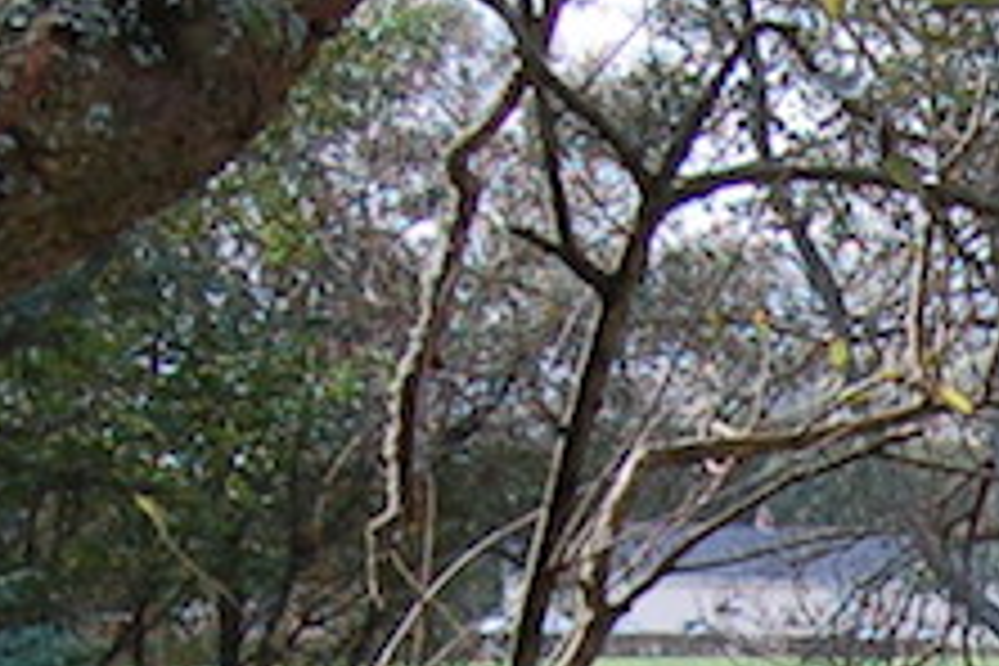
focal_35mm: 170
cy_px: 1429
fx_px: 4717
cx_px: 1890
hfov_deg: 11.1
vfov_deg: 7.7
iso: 200
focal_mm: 18
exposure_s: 1/125
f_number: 5.6
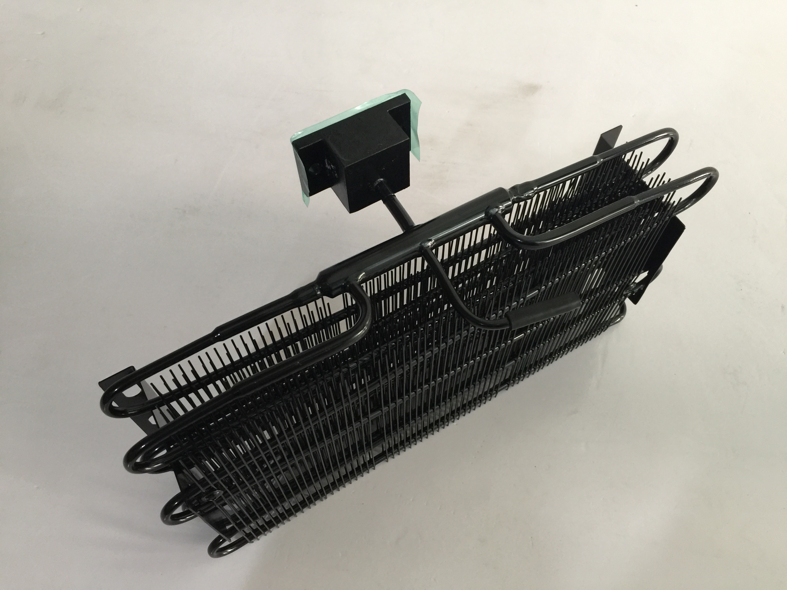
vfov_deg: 48.2
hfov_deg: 61.7
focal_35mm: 29
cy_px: 295
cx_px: 394
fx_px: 659
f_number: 2.2
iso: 80
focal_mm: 4.15
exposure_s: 1/17
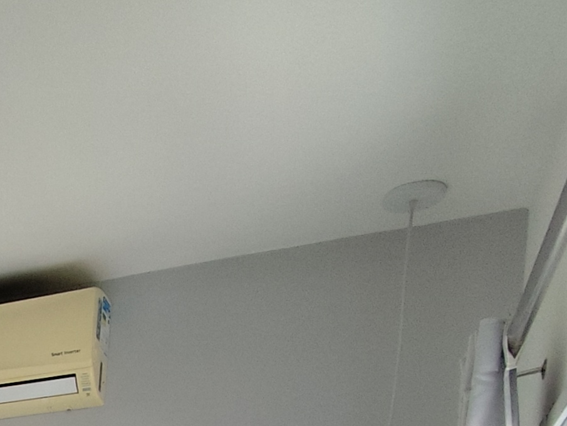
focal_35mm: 58
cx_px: -260
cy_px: 732
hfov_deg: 25.7
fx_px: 951
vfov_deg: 19.8
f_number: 2.2
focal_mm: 1.65
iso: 64
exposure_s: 1/120
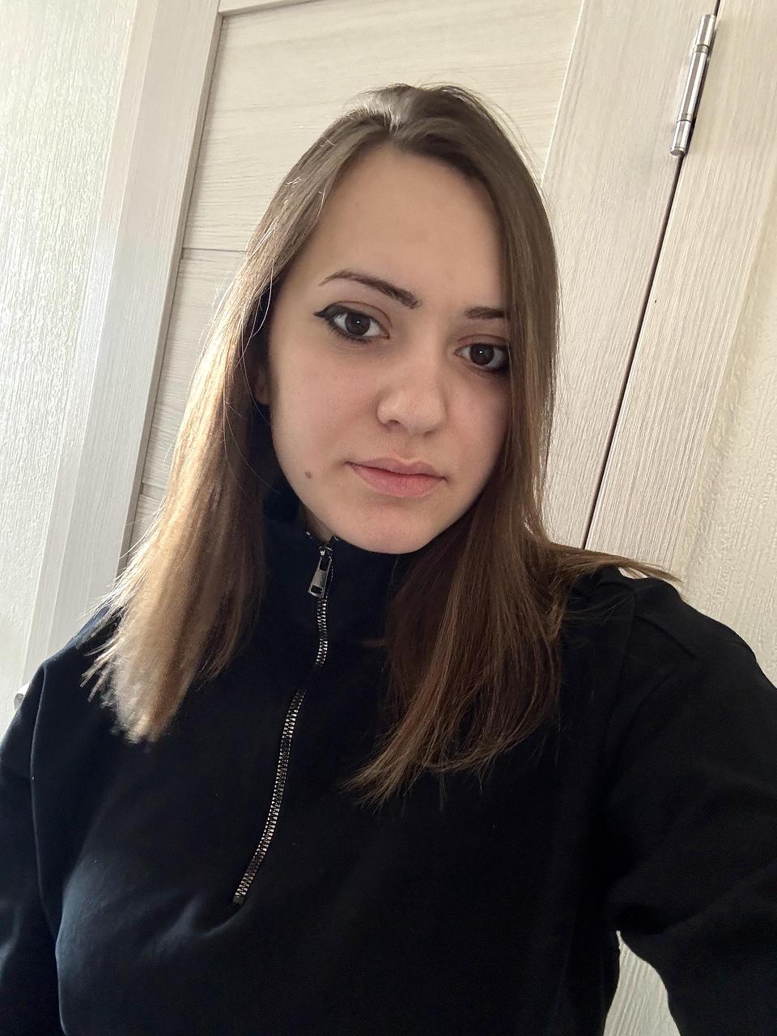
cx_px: 388
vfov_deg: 73.9
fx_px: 688
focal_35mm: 23
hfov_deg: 58.9
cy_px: 518
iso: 320
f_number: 1.9
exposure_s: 1/40
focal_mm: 2.69
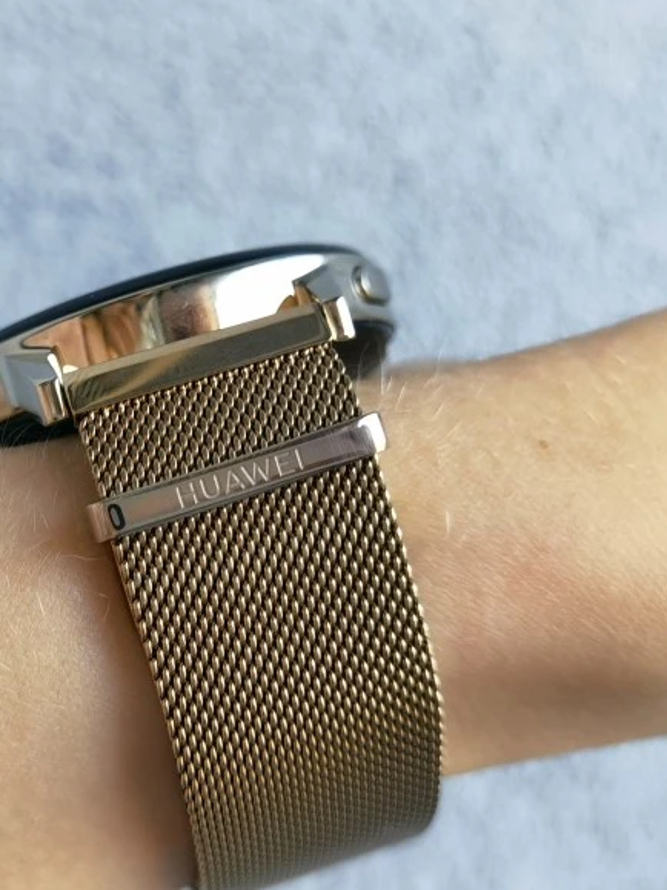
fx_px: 1491
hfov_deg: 24.9
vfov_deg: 33.2
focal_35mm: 58
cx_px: 148
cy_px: 432
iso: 50
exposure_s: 1/103
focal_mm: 6.67
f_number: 1.9
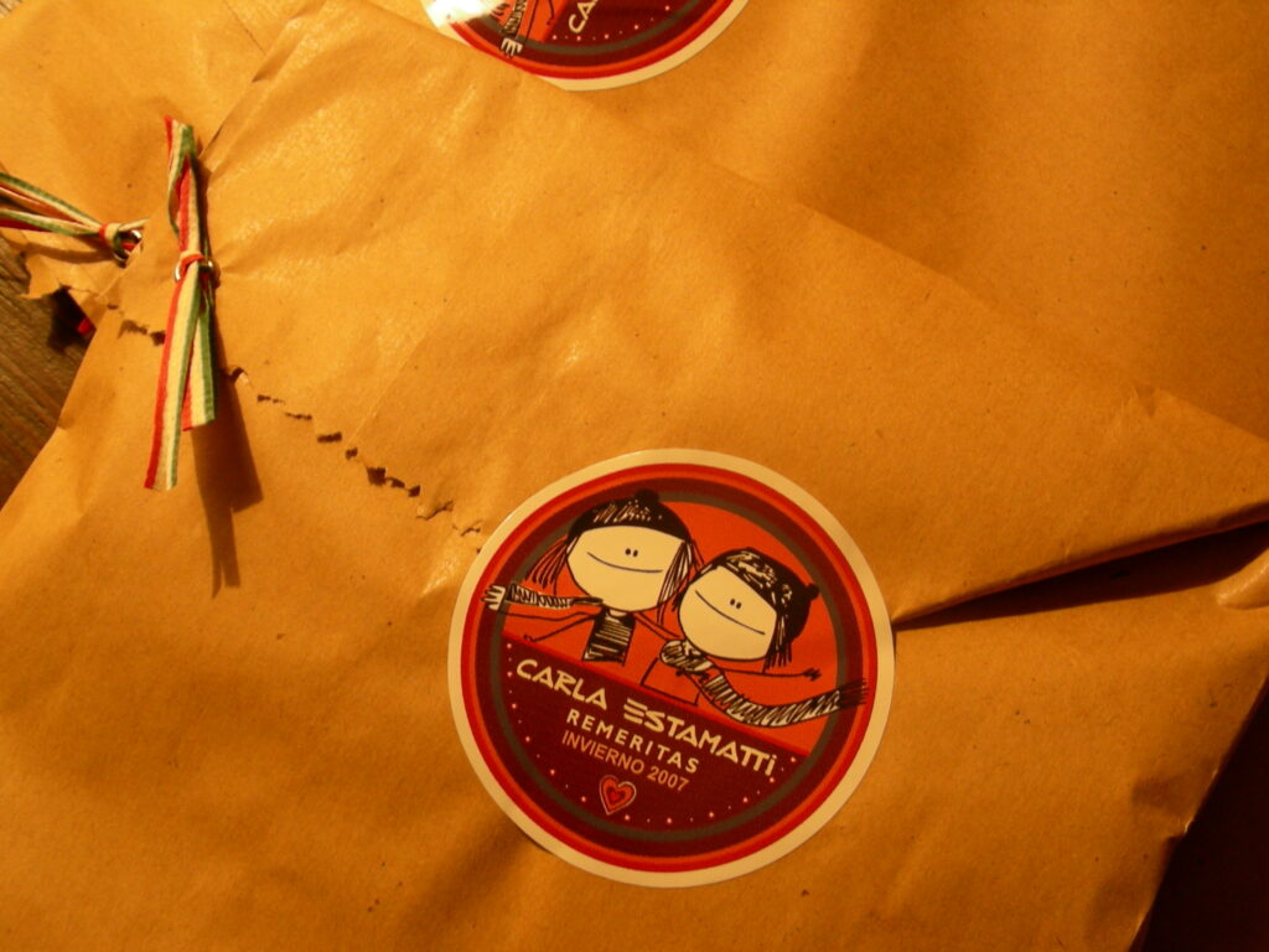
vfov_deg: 30.3
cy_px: 476
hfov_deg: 39.7
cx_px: 634
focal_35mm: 48
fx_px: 1760
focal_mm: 8
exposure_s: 1/9.6
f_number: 3.5
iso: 50
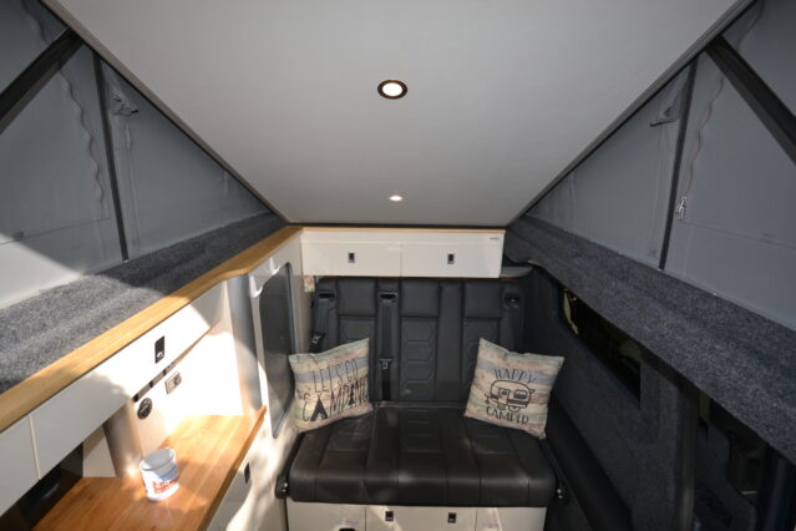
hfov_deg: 95.0
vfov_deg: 72.1
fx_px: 365
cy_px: 266
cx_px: 398
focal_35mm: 16
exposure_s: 1/200
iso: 100
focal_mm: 11
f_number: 5.6
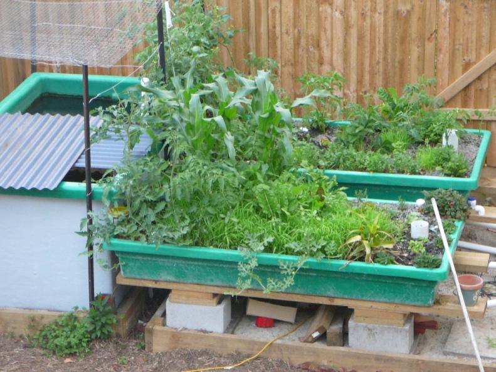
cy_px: 186
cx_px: 248
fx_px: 1834
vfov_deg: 11.6
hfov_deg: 15.4
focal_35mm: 128
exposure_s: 1/30
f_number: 3.9
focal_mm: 19
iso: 250
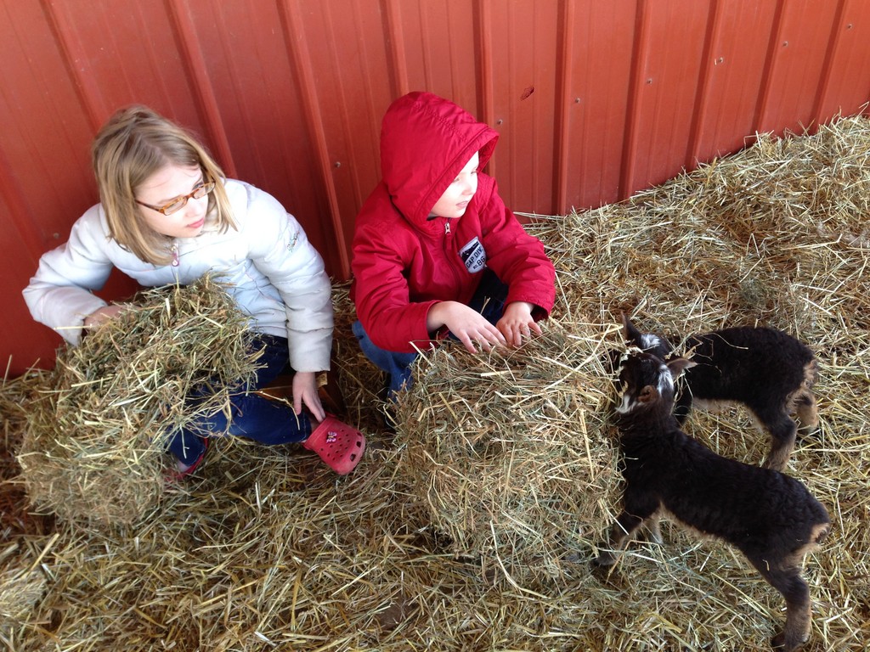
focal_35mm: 33
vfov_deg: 42.9
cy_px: 326
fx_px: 829
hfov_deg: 55.4
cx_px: 435
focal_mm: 4.12
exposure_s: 1/60
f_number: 2.4
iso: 50
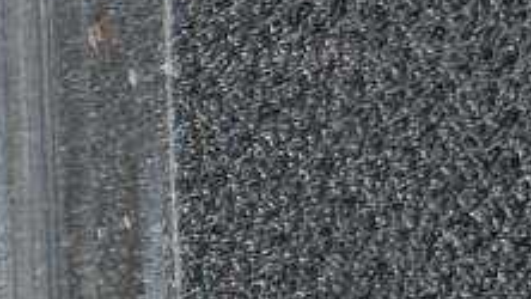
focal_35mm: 212
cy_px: 545
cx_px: -1057
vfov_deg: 5.6
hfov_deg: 8.5
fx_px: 2986
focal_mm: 5.59
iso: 200
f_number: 1.8
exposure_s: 1/50
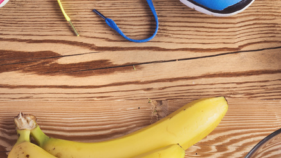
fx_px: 1549
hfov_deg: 10.4
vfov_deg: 5.8
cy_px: 128
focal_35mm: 208
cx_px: 166
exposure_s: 1/160
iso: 100
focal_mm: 70
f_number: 13
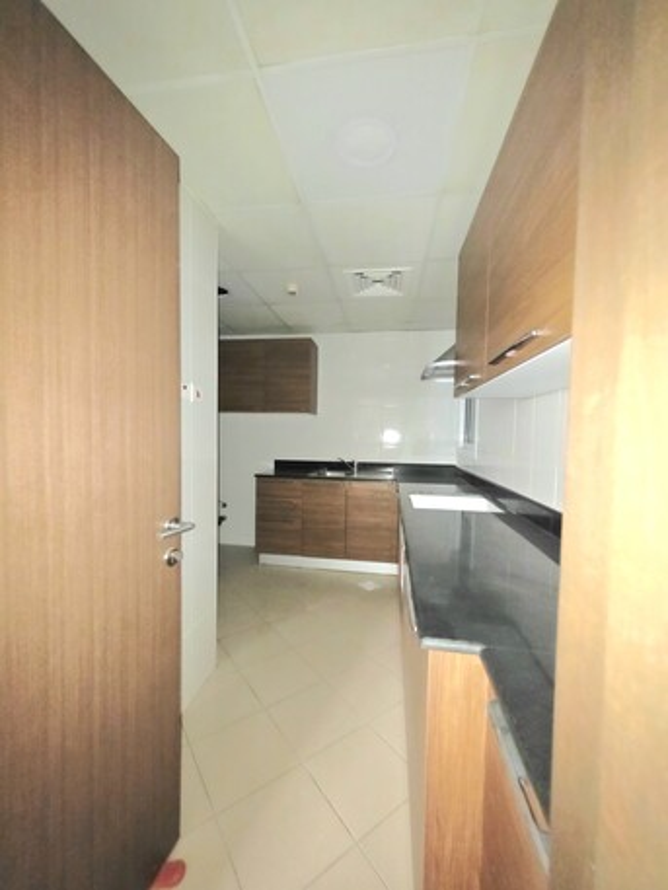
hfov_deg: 89.9
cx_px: 334
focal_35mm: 13
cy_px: 445
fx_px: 334
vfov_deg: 106.2
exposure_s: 1/8.01
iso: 2500
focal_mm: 2.2
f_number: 1.9
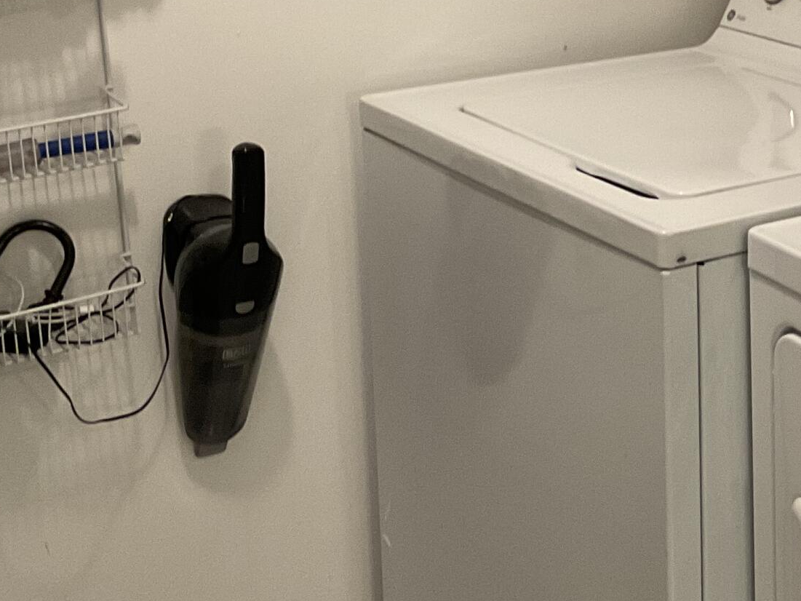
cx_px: 767
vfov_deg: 18.3
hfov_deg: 23.8
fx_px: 1828
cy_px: 41
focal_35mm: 79
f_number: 1.8
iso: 100
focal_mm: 3
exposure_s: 1/60
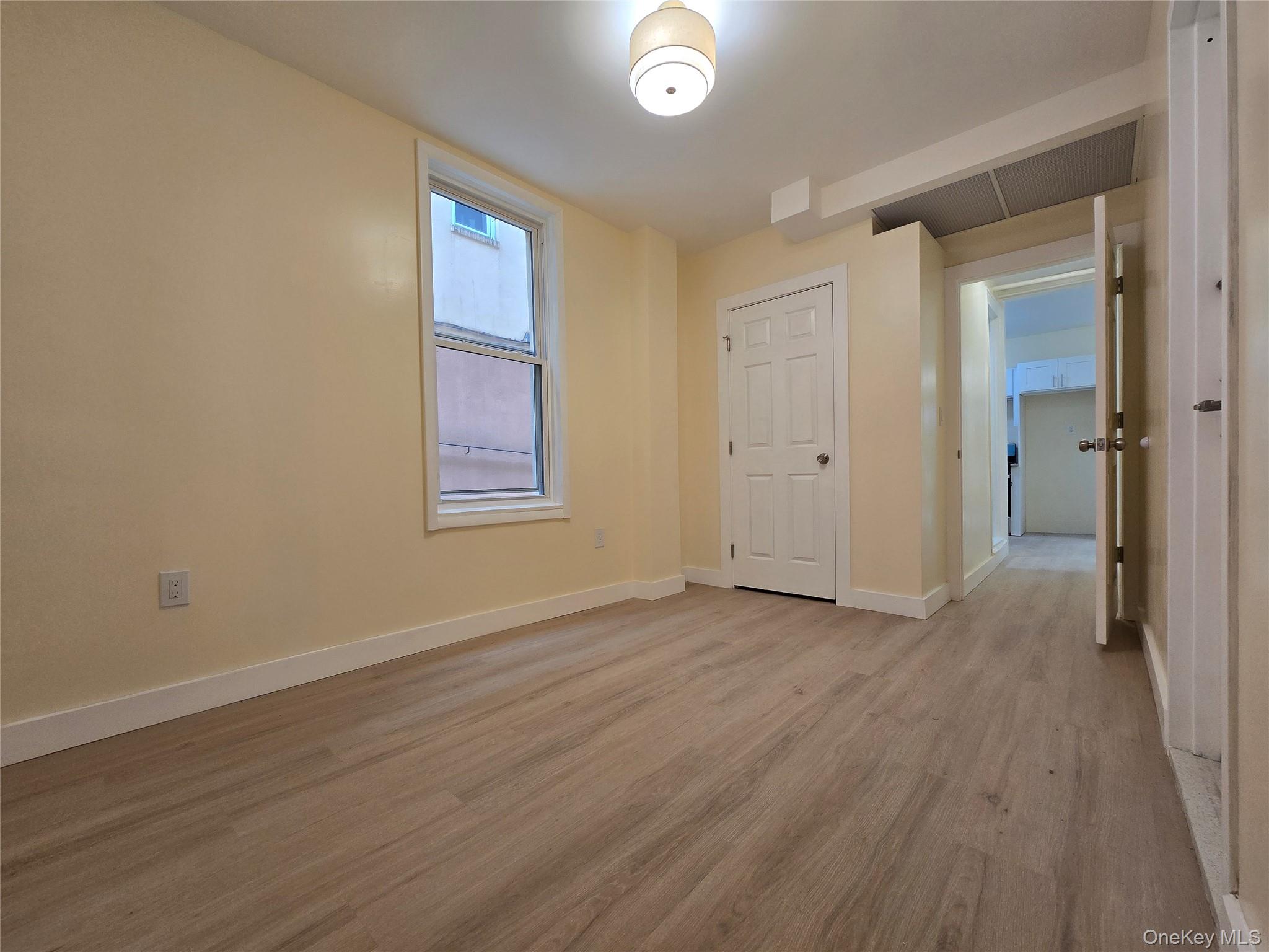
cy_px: 476
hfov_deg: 106.2
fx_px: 477
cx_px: 634
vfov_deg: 89.9
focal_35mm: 13
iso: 80
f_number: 2.2
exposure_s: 1/60
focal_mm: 2.2
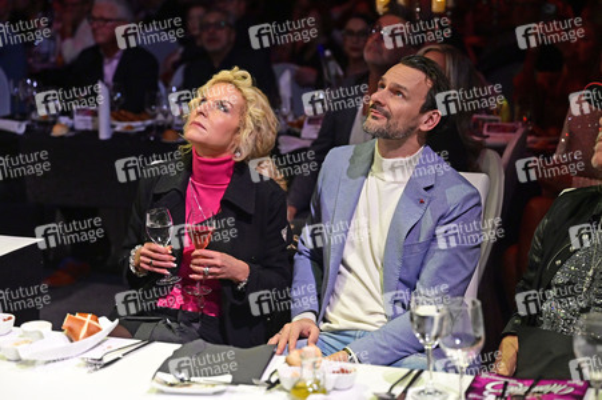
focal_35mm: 70
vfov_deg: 19.4
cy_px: 200
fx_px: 1170
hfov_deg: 28.9
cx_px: 301
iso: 4000
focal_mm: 70
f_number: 3.2
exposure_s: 1/640
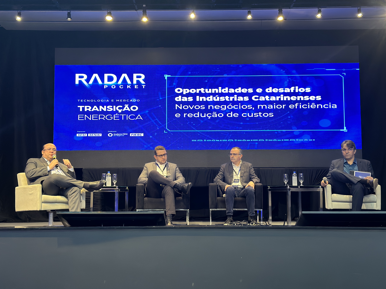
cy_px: 144
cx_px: 193
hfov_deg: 39.7
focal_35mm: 48
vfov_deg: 30.3
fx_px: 535
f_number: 1.78
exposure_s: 1/40
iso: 250
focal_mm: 6.86
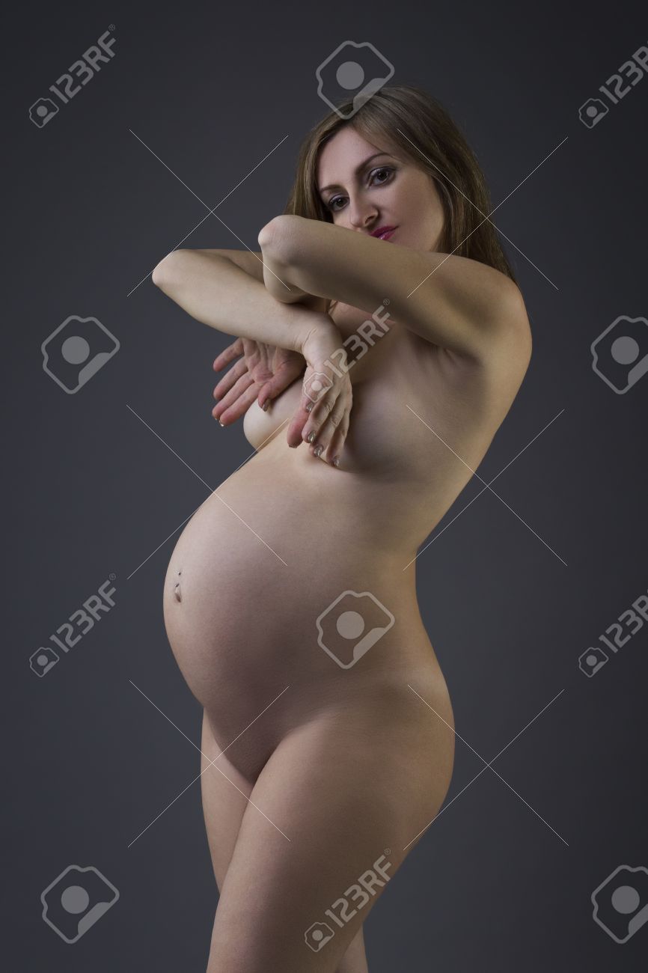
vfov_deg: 17.1
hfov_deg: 11.4
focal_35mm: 120
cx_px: 324
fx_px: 3241
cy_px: 486
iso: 100
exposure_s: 1/160
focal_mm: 80
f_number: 8
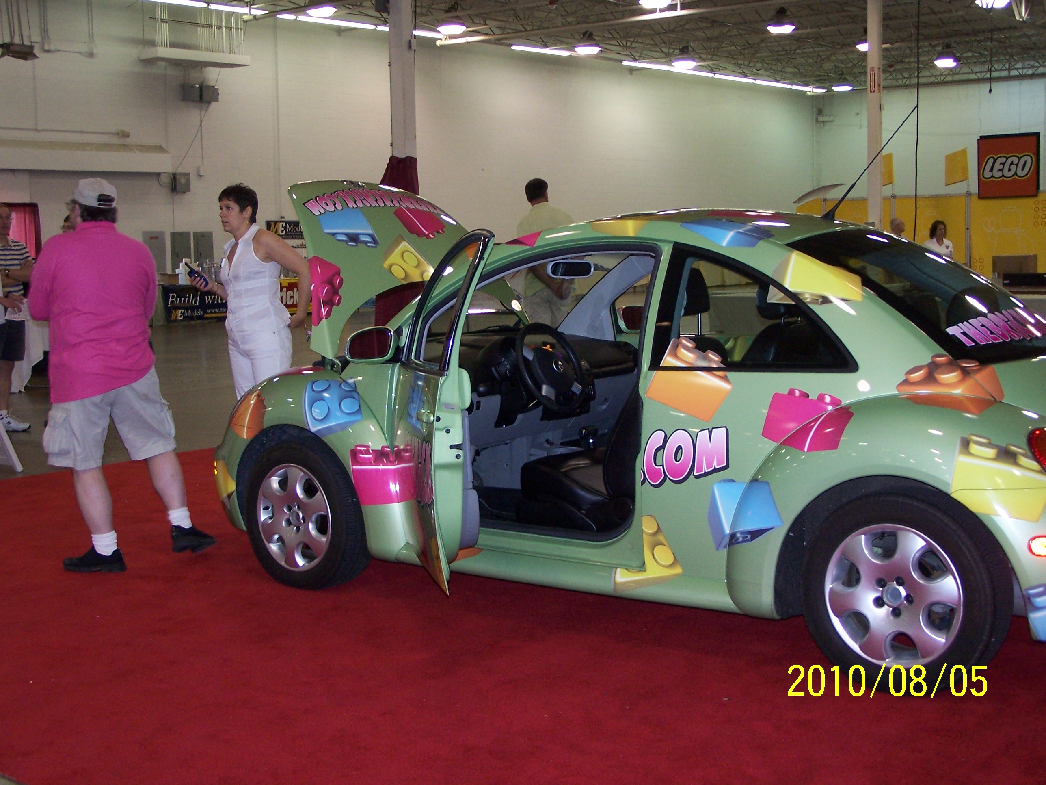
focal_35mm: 51
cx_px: 523
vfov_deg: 28.6
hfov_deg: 37.5
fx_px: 1541
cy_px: 392
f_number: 3
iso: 140
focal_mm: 8.5
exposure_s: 1/60
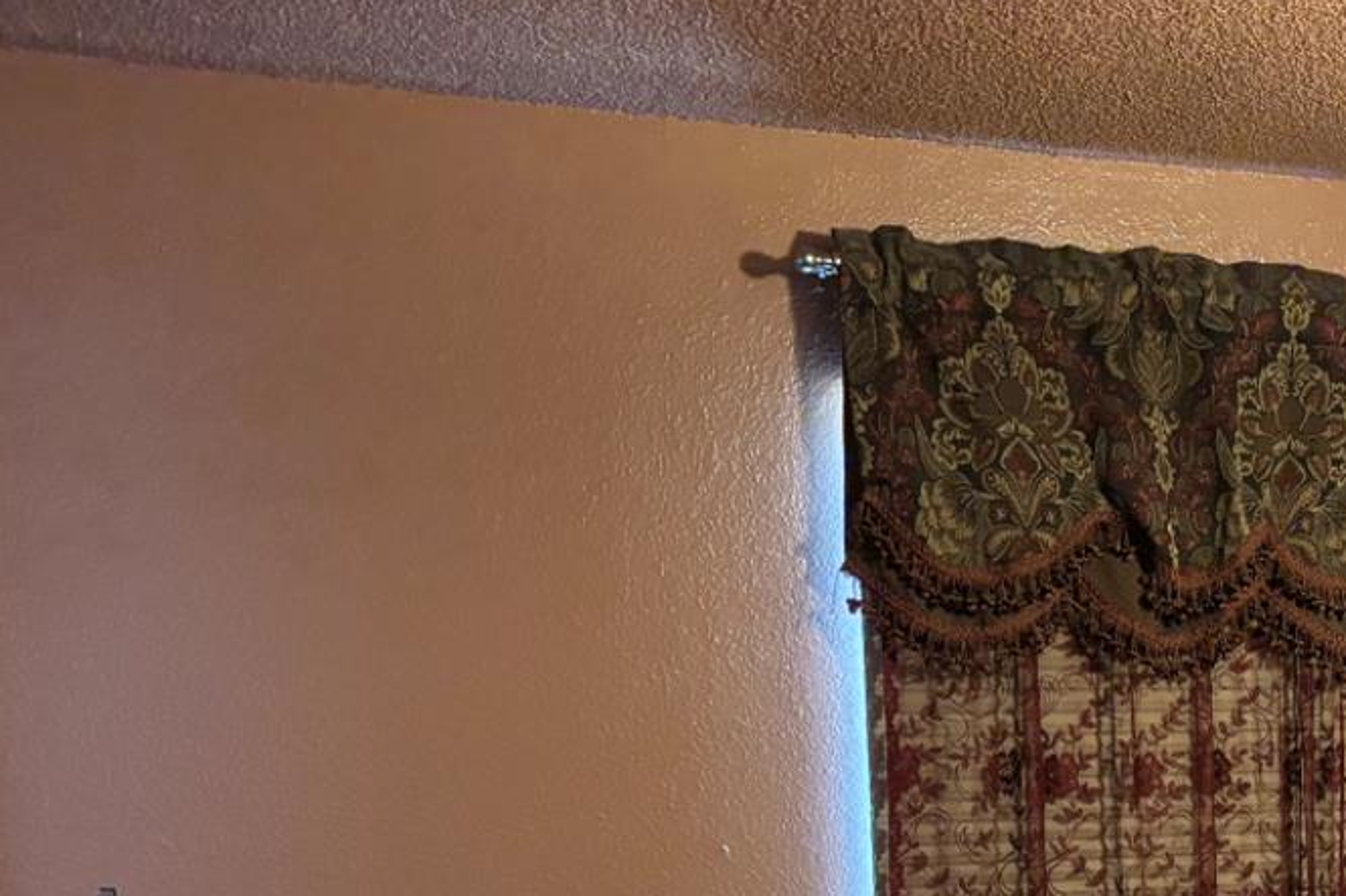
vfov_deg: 21.3
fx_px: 2280
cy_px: 937
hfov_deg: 30.6
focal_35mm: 61
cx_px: 1340
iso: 640
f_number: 1.6
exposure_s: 1/30
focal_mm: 5.96
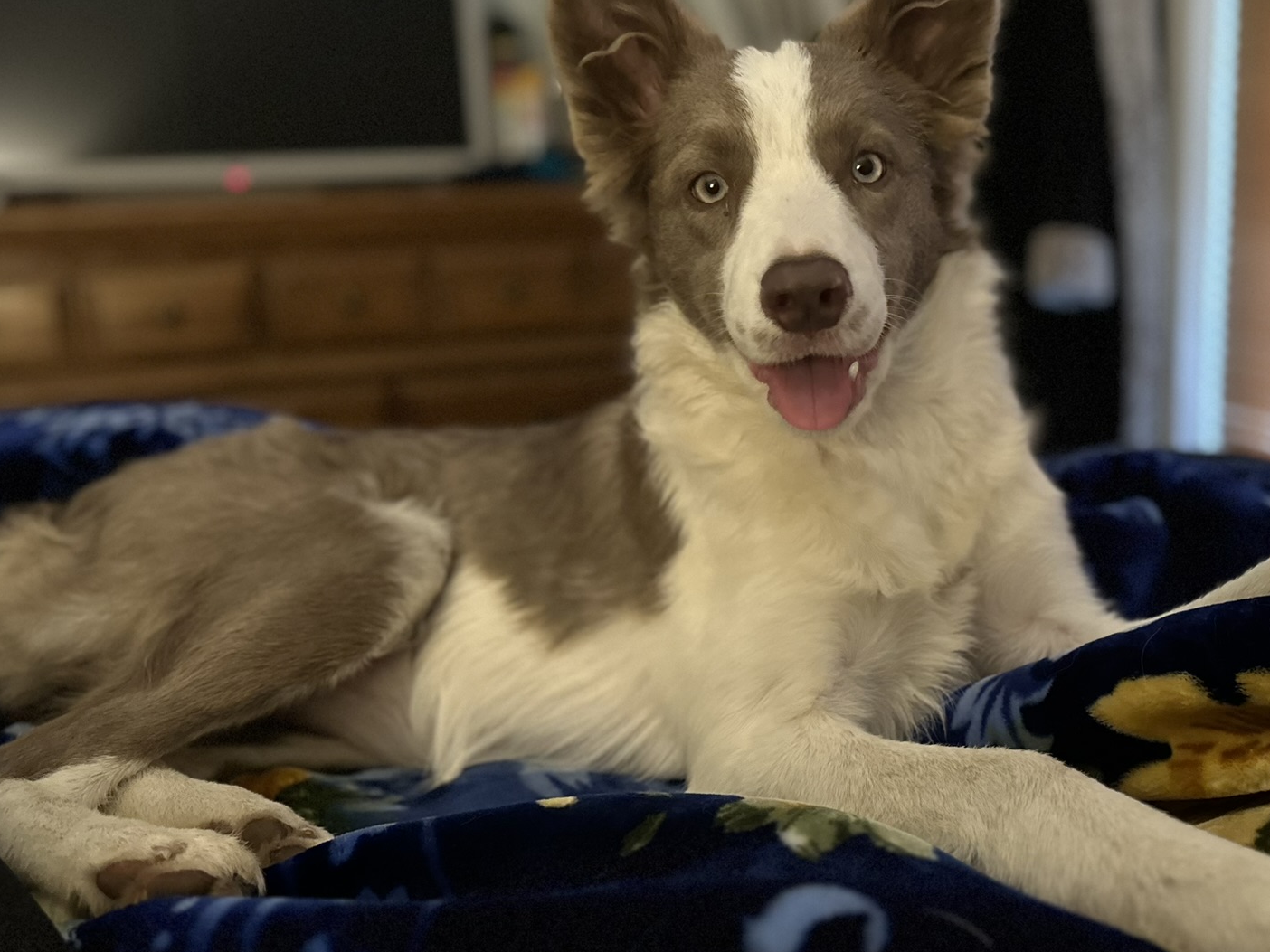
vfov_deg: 40.7
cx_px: 864
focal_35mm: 35
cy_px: 430
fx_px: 1284
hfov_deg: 51.5
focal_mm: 6.86
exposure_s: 1/30
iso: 1000
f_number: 1.78
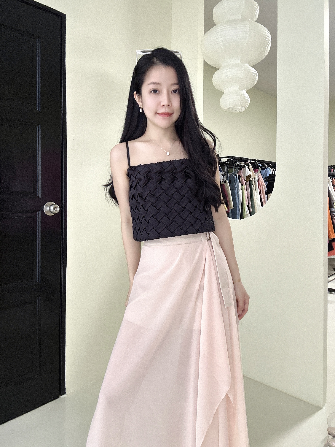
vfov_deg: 73.9
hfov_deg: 58.9
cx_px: 168
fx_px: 297
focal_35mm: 23
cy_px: 224
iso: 200
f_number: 1.9
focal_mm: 2.69
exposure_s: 1/60
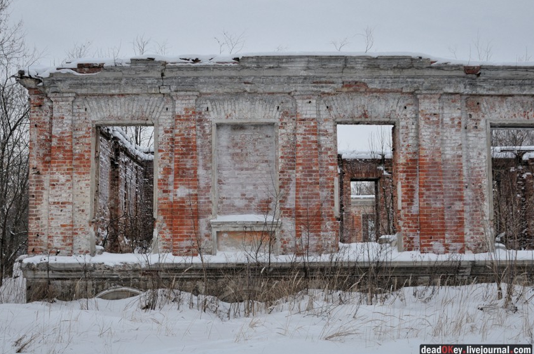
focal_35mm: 45
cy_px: 176
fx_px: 666
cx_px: 249
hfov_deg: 43.6
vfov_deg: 29.8
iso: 320
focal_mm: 28
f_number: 9
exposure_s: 1/250
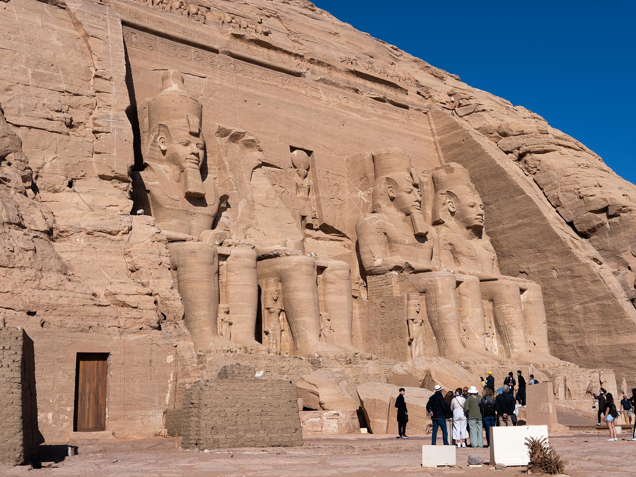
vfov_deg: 32.3
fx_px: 825
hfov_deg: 42.1
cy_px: 236
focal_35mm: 45
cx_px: 351
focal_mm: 27.2
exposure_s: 1/2000
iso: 100
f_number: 5.6
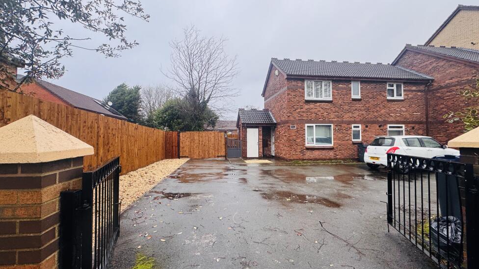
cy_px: 133
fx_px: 203
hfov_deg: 99.4
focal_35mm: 16
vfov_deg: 67.1
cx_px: 236
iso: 40
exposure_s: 1/134
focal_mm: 2.22
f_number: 2.2
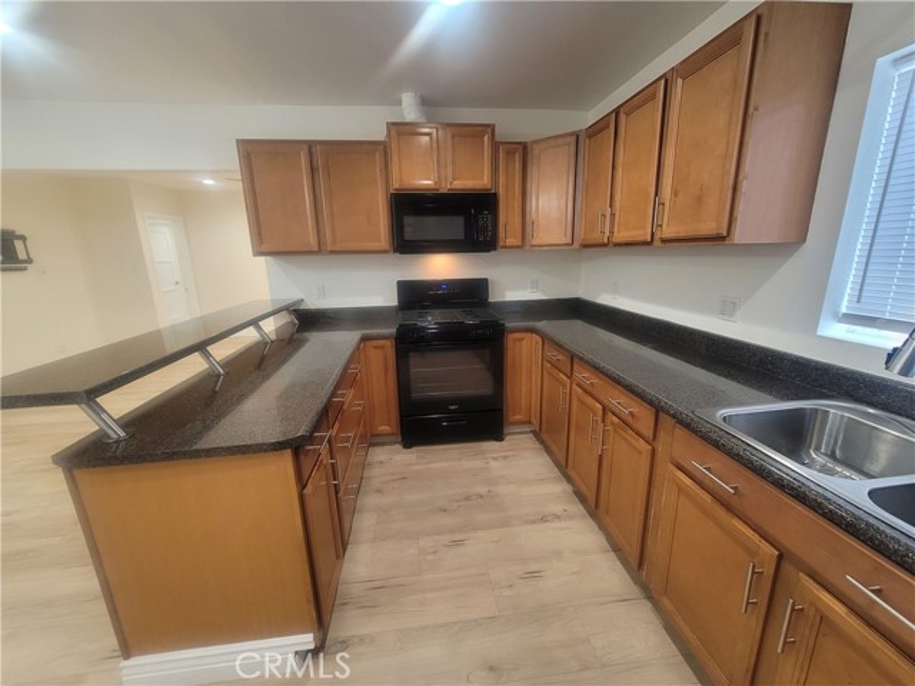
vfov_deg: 89.9
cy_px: 343
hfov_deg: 106.2
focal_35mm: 13
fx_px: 344
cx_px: 458
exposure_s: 1/60
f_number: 2.2
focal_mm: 2.2
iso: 320
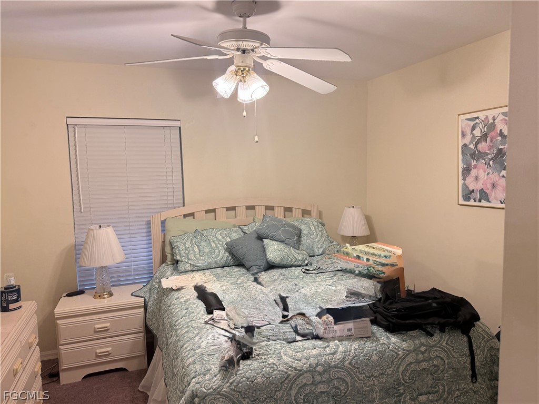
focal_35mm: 24
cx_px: 270
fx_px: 374
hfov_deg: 71.6
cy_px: 202
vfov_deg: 56.8
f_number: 1.78
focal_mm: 6.76
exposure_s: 1/60
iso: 100
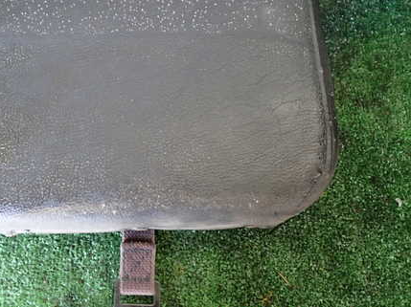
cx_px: 147
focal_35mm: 42
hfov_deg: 44.3
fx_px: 498
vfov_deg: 34.1
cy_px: 116
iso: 640
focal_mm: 5.4
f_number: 2.3
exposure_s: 1/30
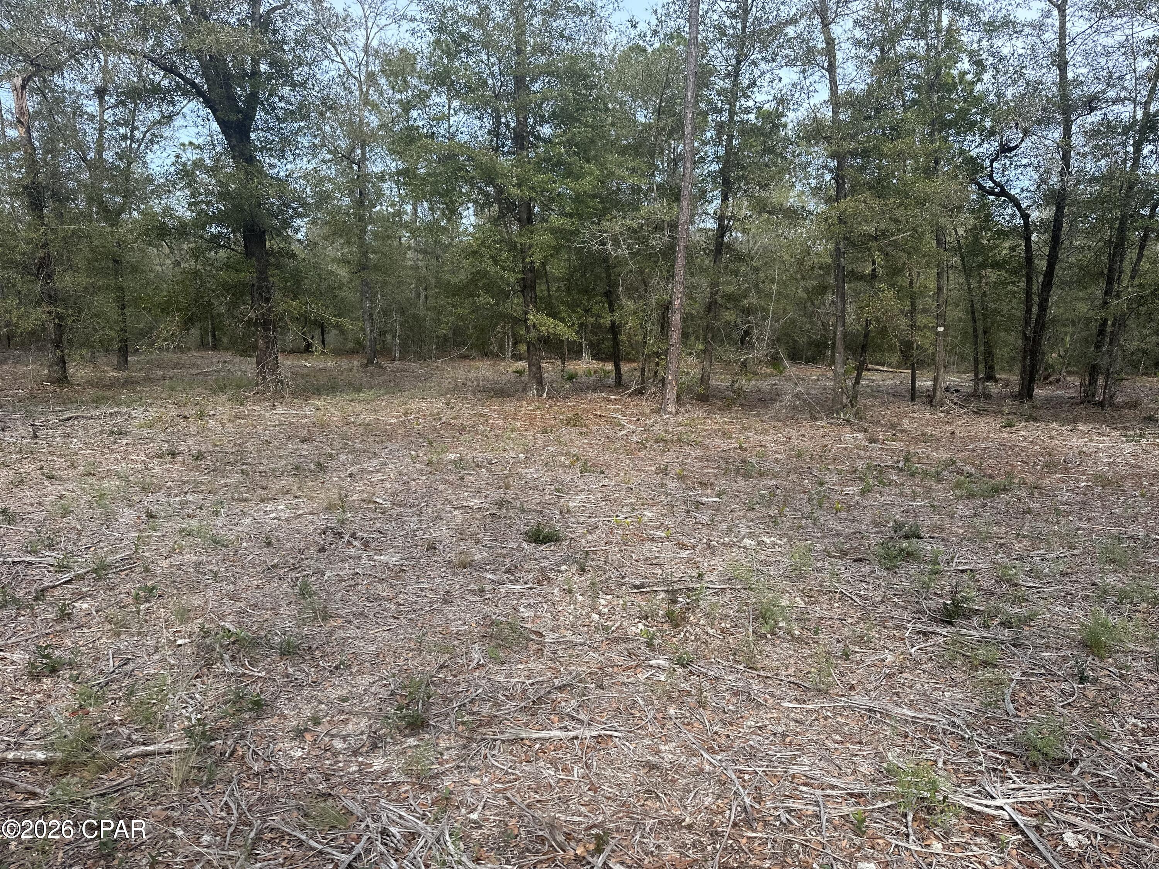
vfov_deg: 56.8
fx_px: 804
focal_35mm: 24
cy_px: 434
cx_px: 580
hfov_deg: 71.6
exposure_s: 1/1157
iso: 80
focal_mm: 6.86
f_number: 1.78
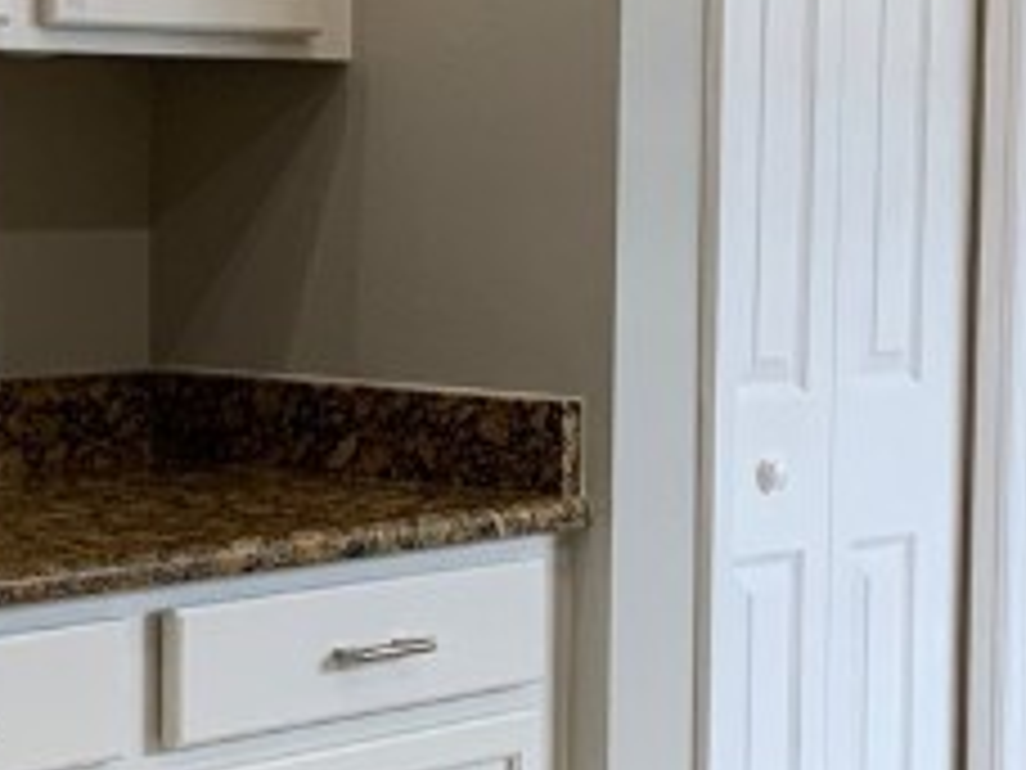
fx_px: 3468
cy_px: 459
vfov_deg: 12.7
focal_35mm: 117
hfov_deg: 16.8
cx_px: 436
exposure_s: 1/60
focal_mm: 4.25
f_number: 1.8
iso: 100
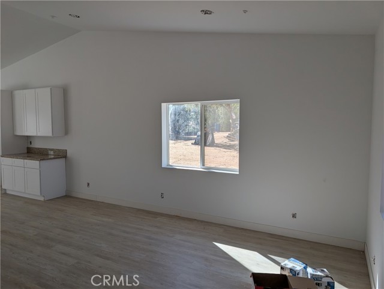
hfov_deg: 71.6
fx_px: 266
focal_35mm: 24
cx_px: 192
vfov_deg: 56.9
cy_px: 144
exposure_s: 1/364
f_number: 1.68
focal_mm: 6.9
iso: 22
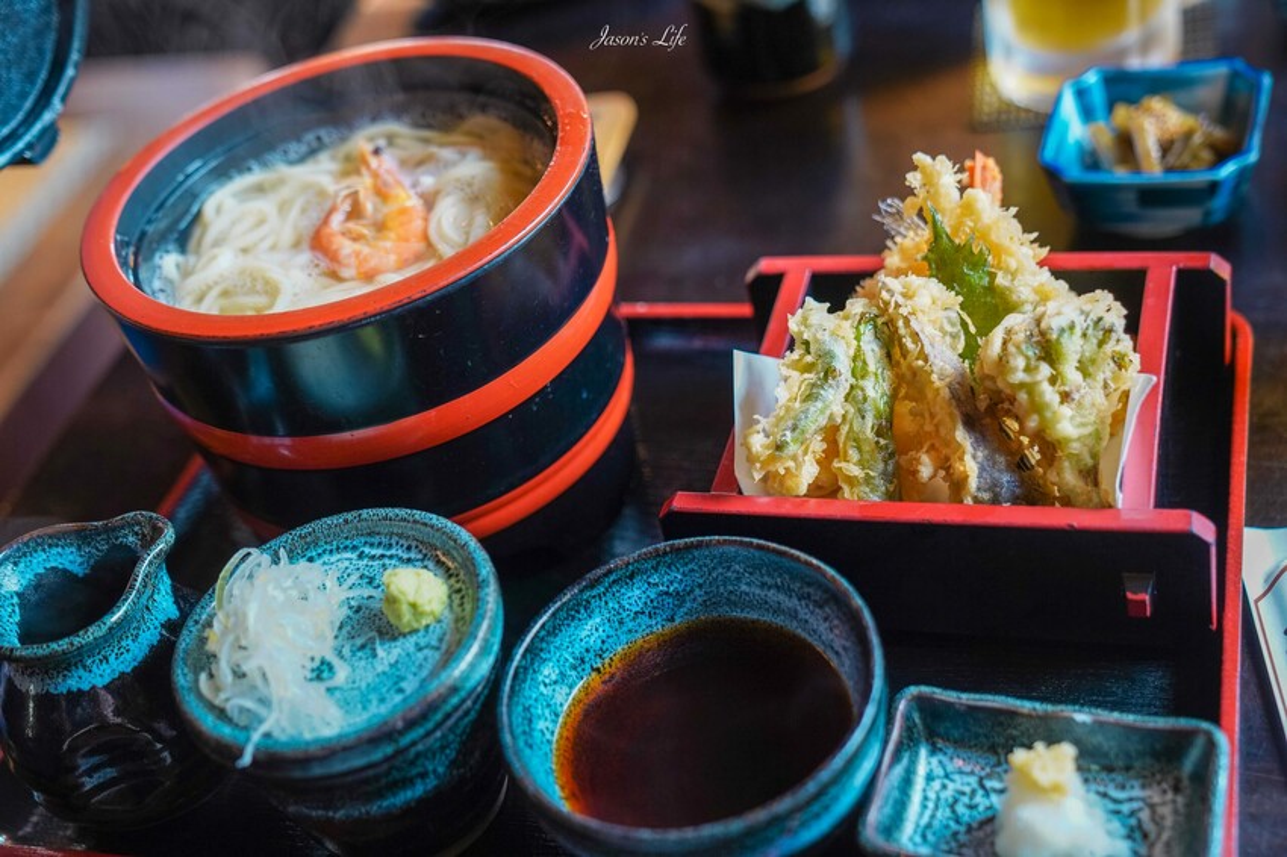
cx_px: 644
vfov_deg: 27.5
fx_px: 1751
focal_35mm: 49
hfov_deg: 40.4
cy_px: 428
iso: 320
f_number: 2.8
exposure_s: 1/50
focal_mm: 49
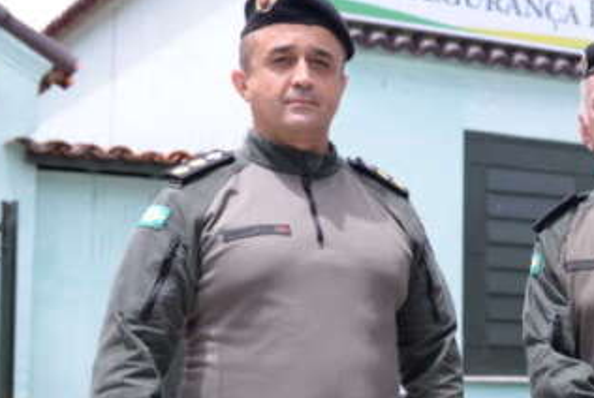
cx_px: 538
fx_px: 1504
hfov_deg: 21.8
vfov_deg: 15.1
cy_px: 266
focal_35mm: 91
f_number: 4
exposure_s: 1/400
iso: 100
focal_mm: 48
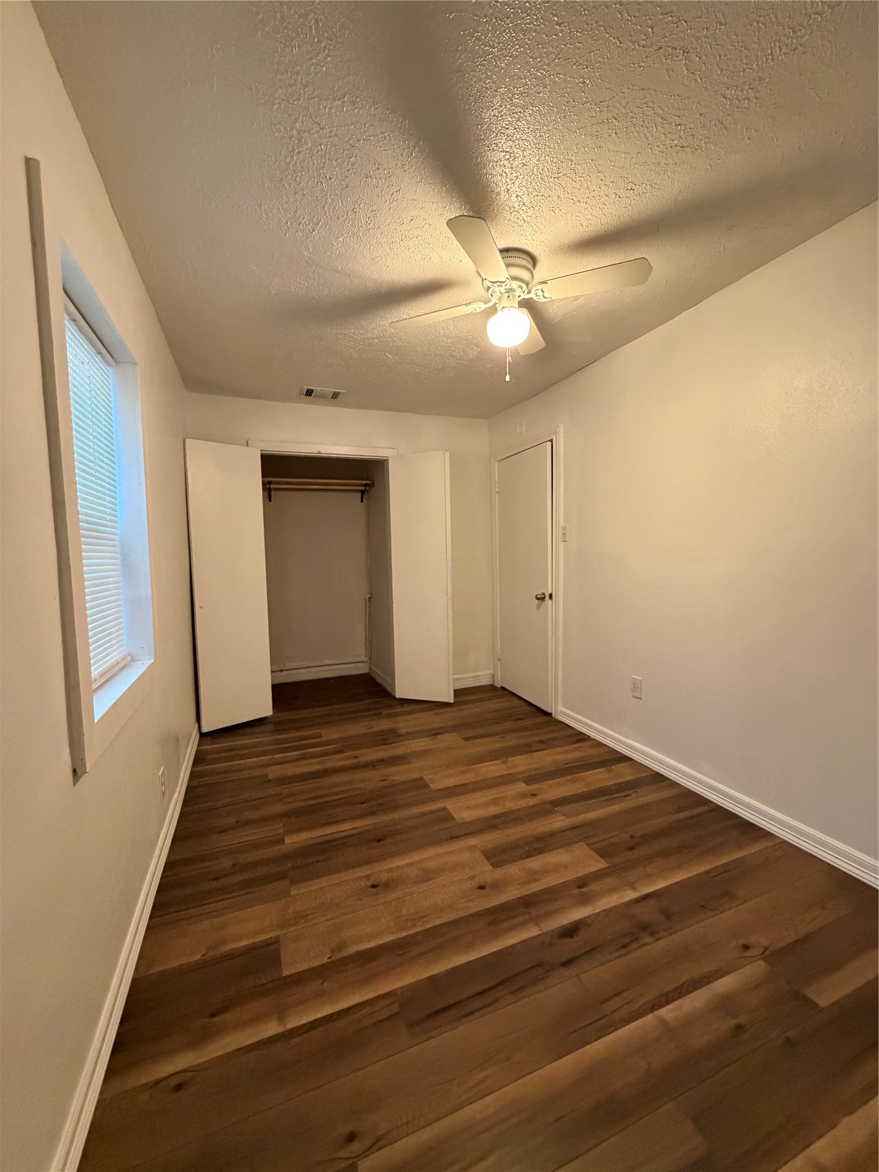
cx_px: 440
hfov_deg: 85.7
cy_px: 586
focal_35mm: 14
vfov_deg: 102.1
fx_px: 474
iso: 640
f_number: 2.2
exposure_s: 1/60
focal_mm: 2.22
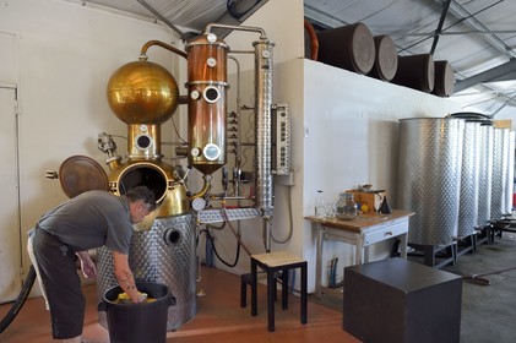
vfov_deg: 49.5
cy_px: 172
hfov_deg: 69.4
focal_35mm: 26
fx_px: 372
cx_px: 258
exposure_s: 1/30
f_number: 4.5
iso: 800
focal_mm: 26
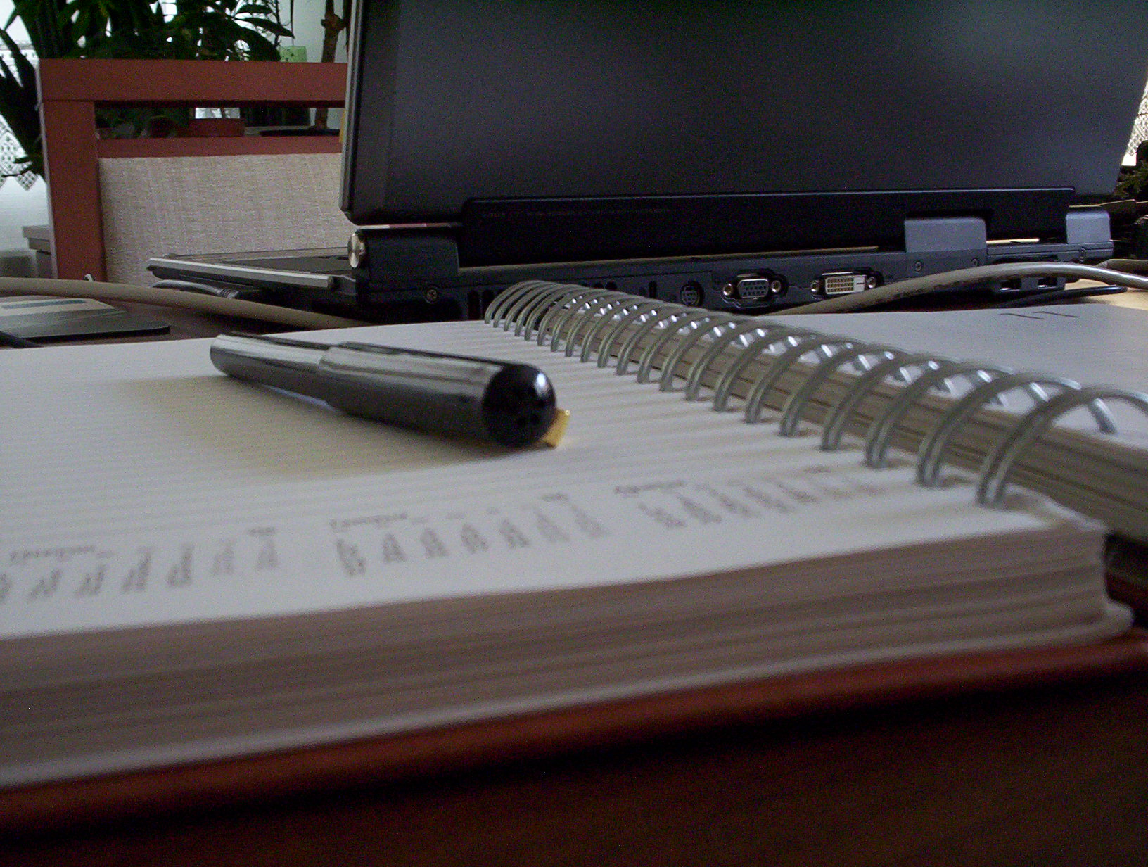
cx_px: 574
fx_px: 1263
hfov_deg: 48.9
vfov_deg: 37.9
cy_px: 434
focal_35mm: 38
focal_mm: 4.99
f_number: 4.5
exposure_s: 1/14.1
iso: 200
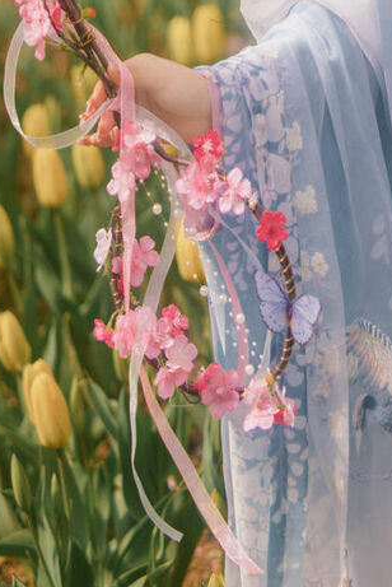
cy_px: -344
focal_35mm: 338
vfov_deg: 6.0
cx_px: 448
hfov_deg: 4.1
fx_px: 5512
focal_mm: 100
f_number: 2.8
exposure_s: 1/800
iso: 100
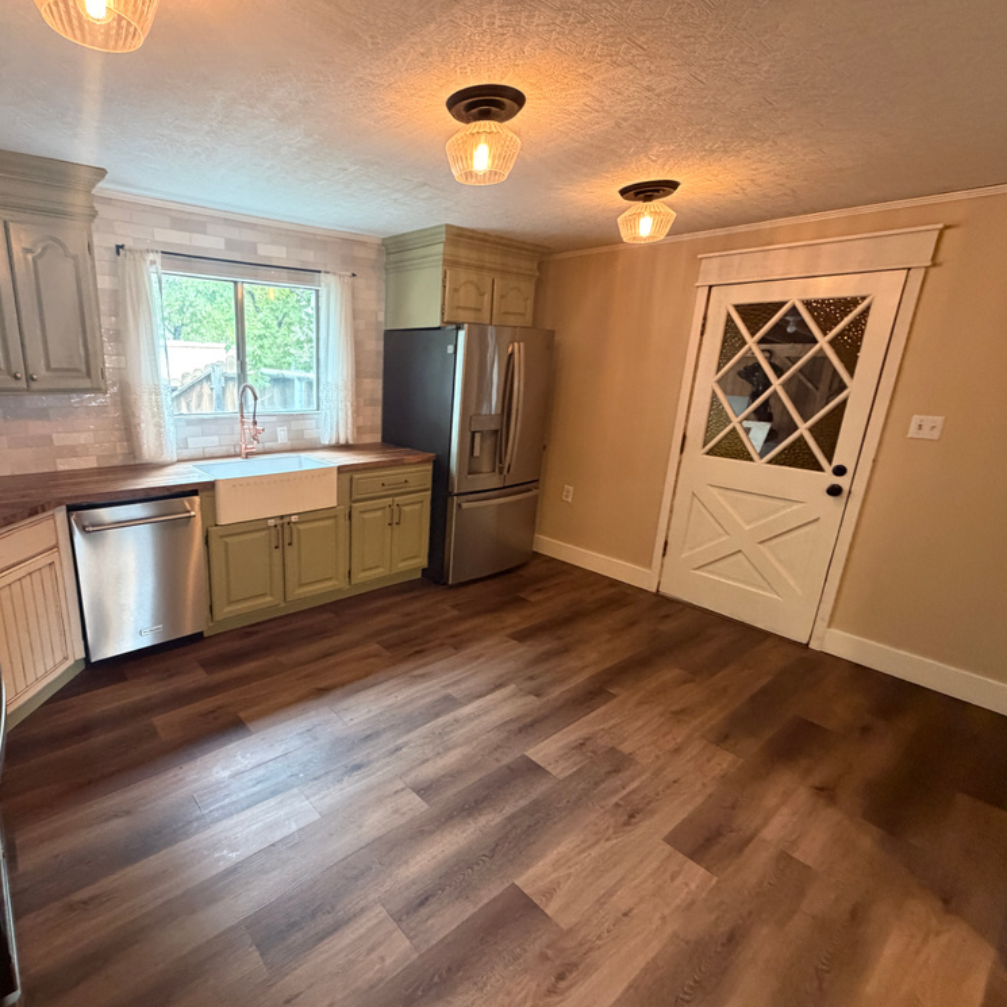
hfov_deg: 82.5
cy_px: 514
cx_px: 384
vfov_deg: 84.0
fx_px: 560
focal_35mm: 17
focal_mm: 2.22
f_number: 2.2
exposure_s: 1/60
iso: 640
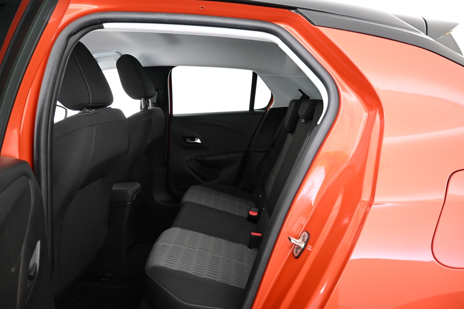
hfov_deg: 73.7
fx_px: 309
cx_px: 232
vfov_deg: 53.1
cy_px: 154
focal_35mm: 24
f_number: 3.5
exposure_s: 1/15
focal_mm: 16
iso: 1600
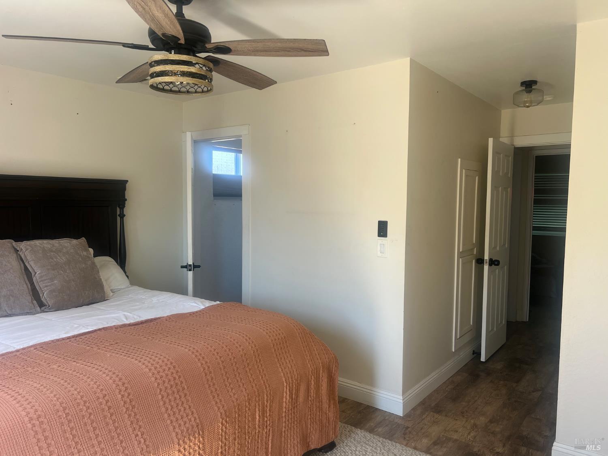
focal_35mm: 26
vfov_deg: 53.1
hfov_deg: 67.3
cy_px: 228
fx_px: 457
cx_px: 304
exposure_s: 1/121
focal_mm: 5.7
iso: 64
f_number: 1.5
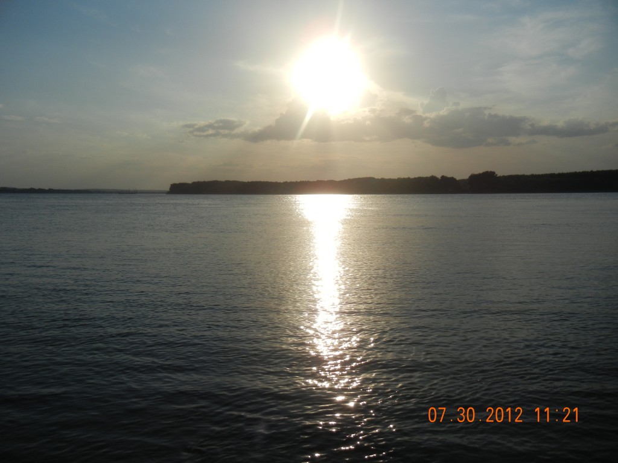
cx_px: 309
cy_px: 232
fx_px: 536
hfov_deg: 60.0
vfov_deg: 46.8
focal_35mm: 30
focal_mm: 5.4
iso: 160
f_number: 7
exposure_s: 1/1661
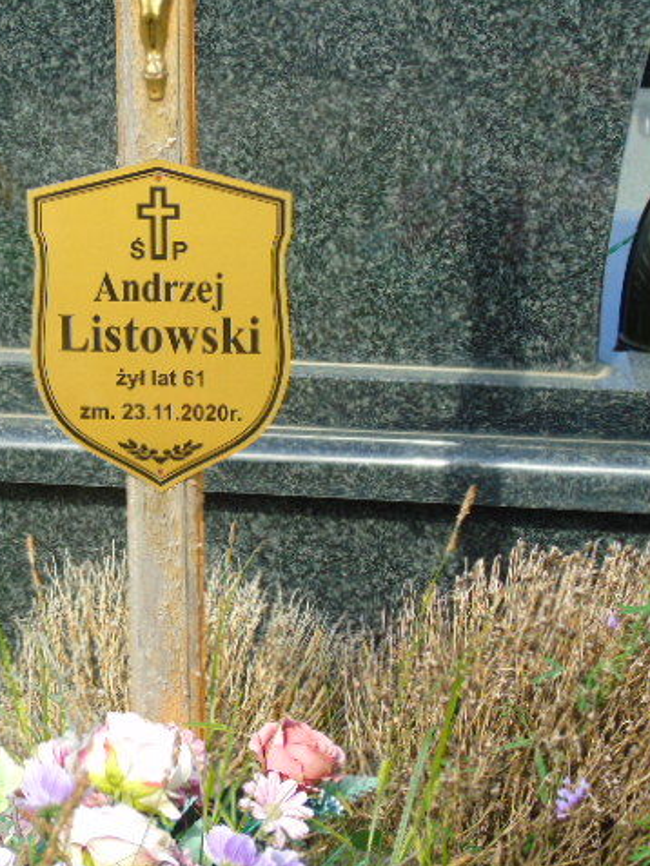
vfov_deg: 15.6
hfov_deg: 11.7
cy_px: 432
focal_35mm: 126
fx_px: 3153
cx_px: 116
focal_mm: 17
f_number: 4.3
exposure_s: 1/400
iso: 80
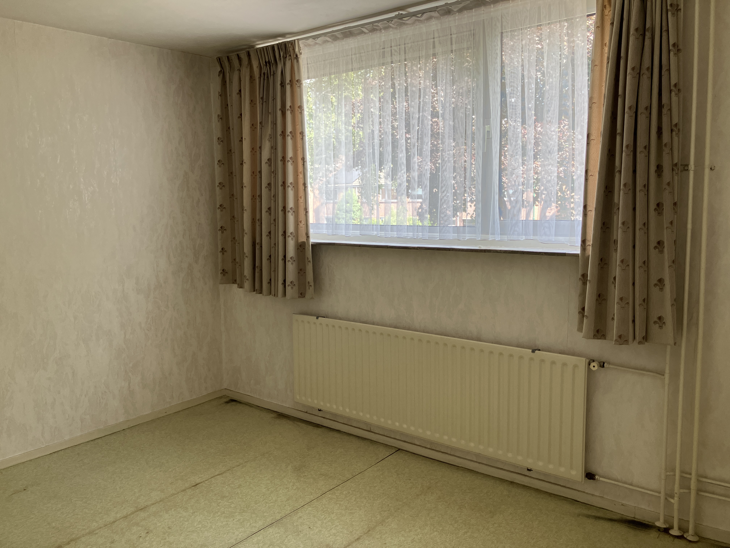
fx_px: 590
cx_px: 365
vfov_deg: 49.7
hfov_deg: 63.4
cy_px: 274
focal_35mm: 28
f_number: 1.8
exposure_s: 1/121
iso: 50
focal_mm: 3.99
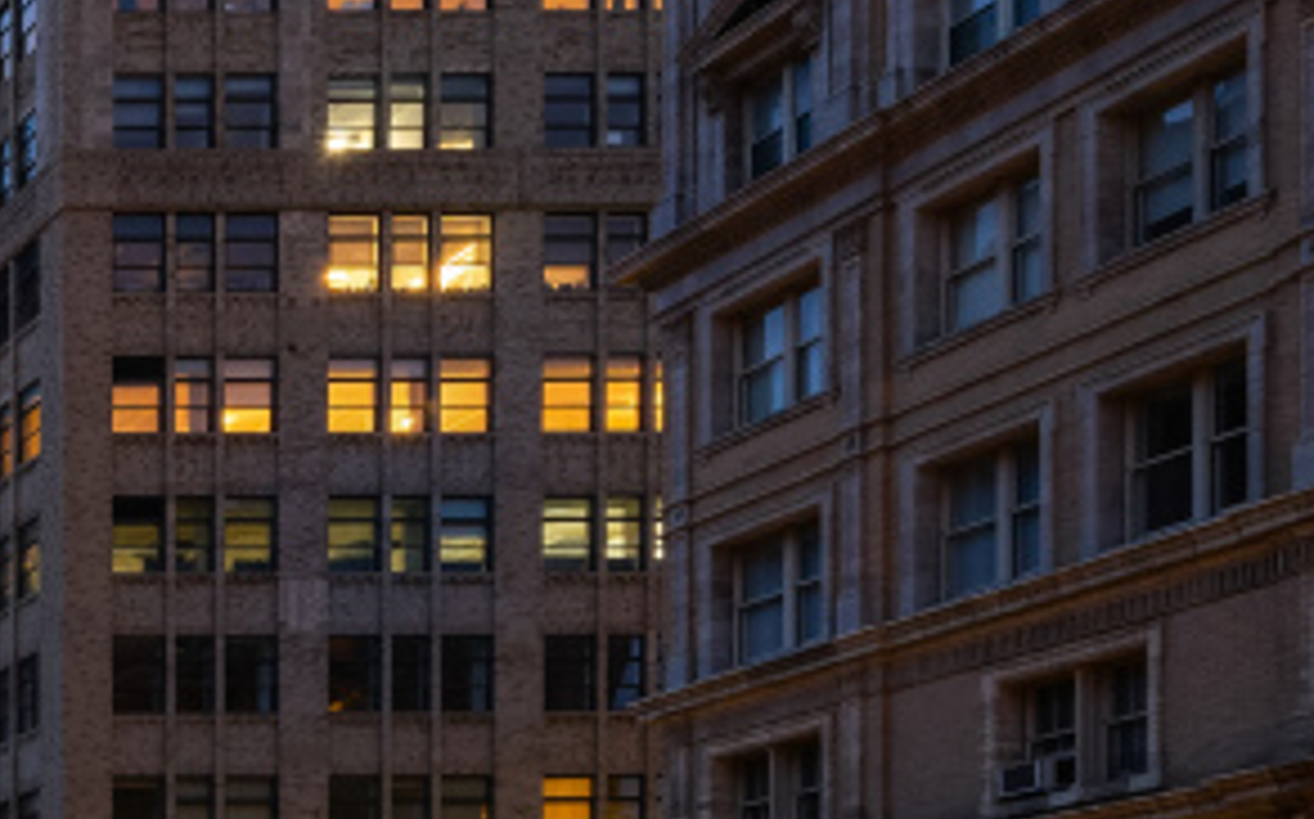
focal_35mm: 58
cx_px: -817
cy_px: 1269
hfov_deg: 24.3
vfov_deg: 19.2
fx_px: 2075
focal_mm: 15
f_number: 7.1
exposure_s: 1/1.67
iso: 500
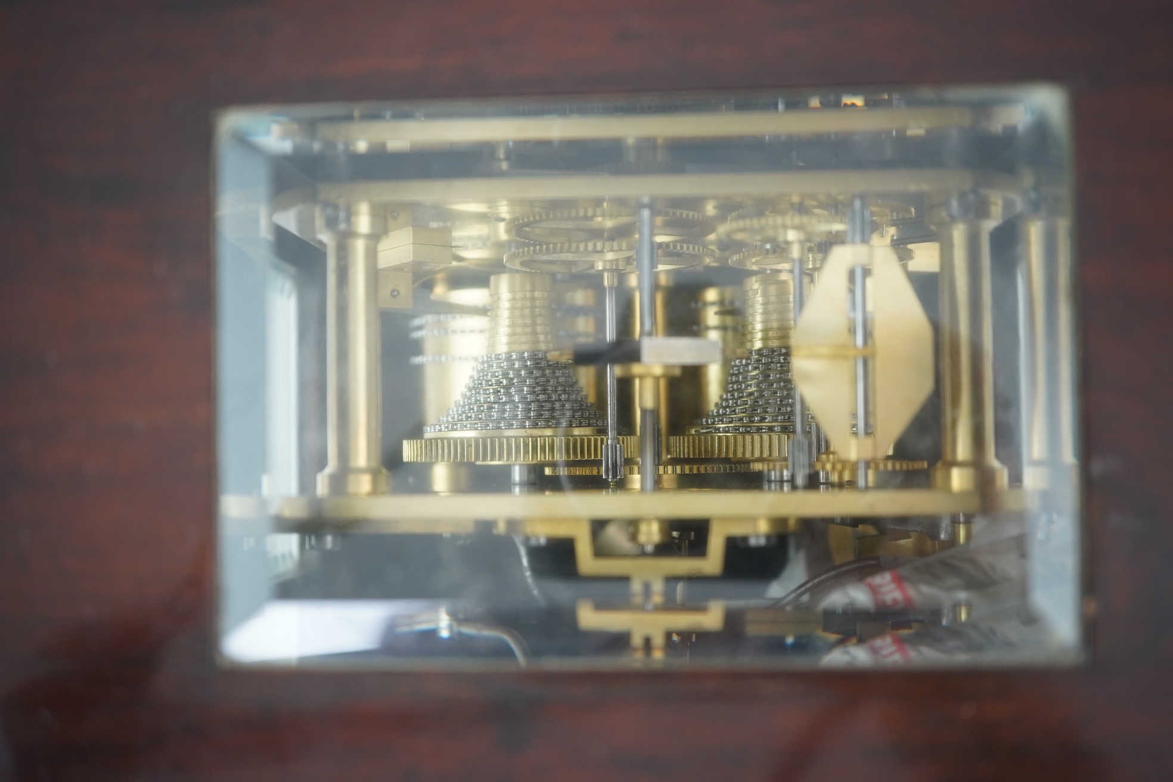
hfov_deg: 43.6
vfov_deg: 29.9
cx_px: 586
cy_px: 391
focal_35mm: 45
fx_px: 1466
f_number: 5.6
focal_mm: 30
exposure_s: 1/80
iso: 800
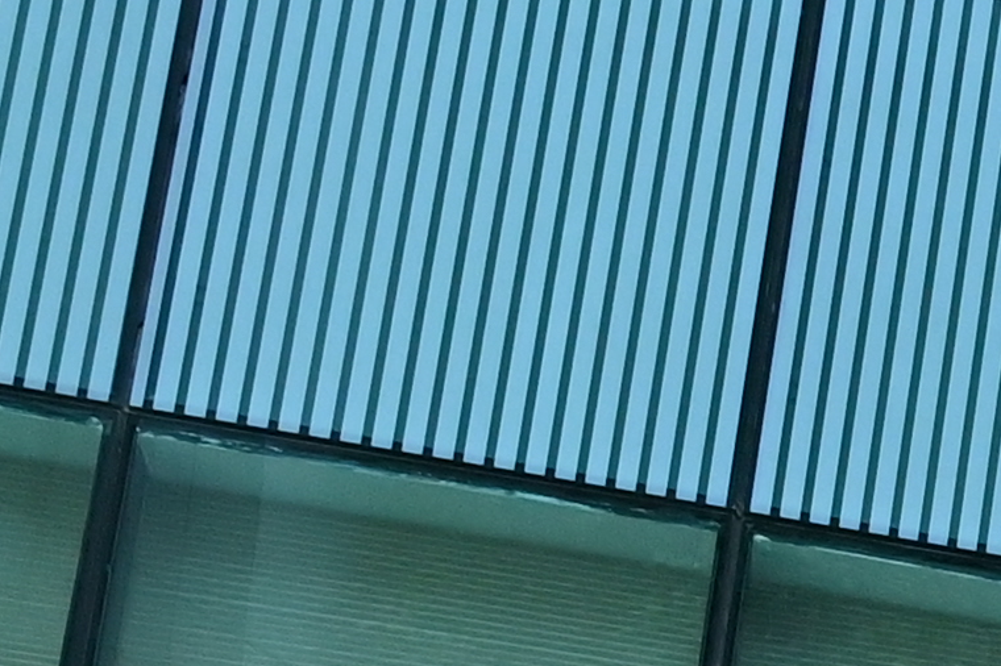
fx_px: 5308
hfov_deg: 9.3
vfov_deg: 6.6
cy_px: 1986
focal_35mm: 191
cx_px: 2666
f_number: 5.6
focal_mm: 24
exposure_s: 1/160
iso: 500
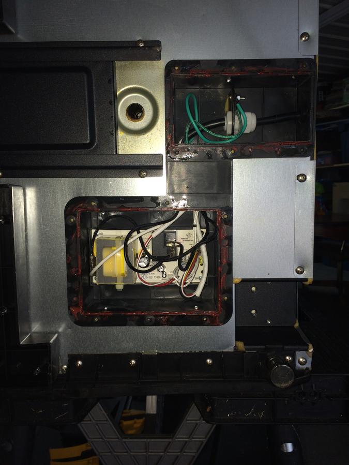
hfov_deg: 48.2
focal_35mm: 29
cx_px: 174
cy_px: 232
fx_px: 390
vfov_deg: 61.7
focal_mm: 4.15
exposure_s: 1/52
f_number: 2.2
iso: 32
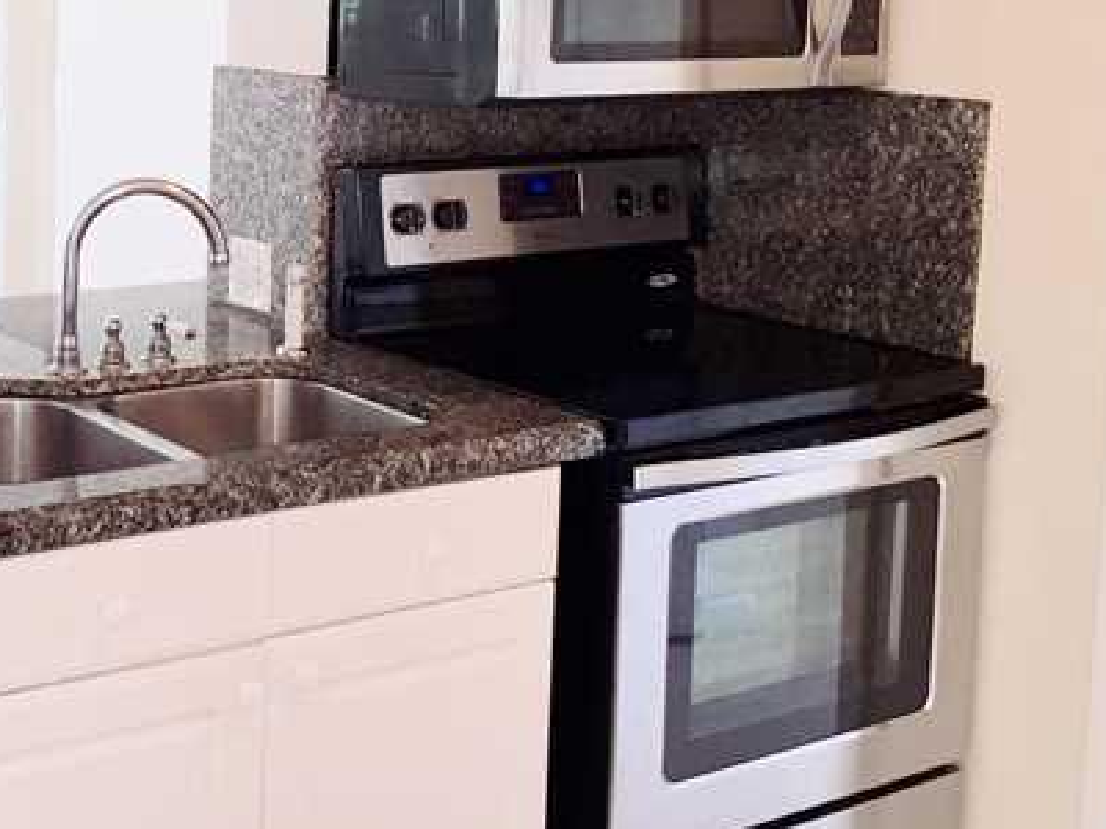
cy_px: 185
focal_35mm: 58
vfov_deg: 24.9
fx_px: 1853
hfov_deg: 32.0
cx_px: 163
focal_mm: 4.15
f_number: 2.2
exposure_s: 1/30
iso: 80
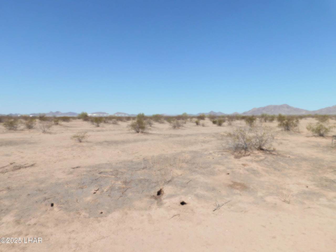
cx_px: 168
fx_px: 223
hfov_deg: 73.9
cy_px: 126
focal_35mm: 23
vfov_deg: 58.9
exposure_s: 1/800
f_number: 6
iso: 125
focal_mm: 4
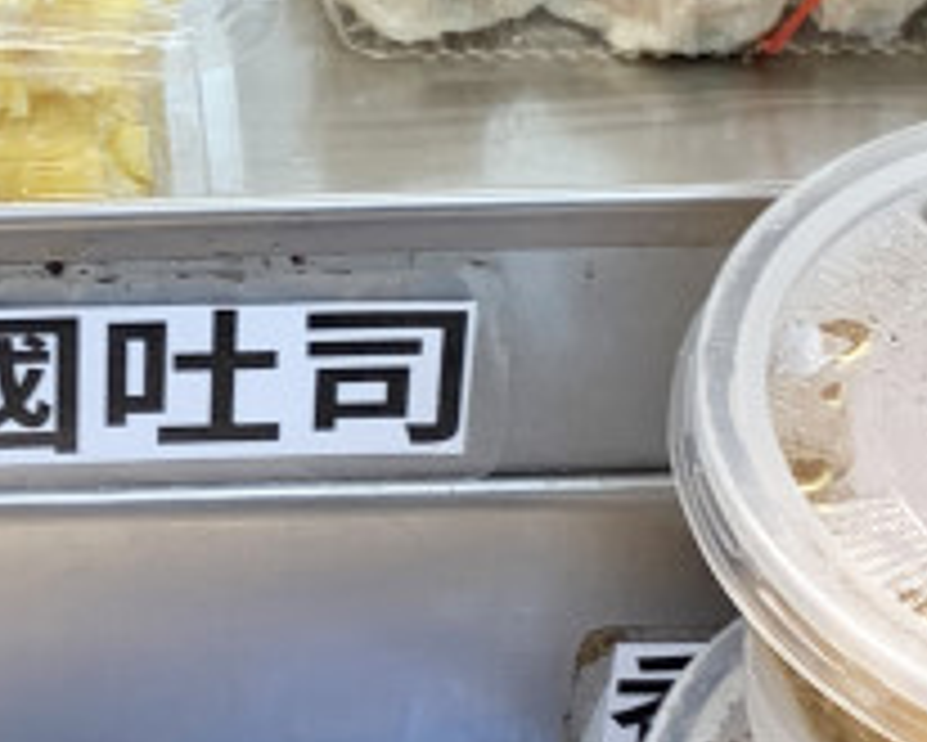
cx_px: 72
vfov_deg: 10.4
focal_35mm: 148
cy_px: 283
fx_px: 4062
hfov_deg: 12.9
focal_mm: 4.25
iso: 40
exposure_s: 1/120
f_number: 1.8
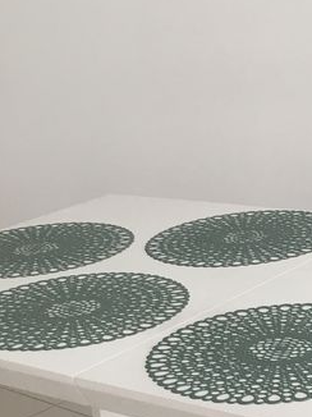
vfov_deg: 21.2
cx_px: 294
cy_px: 427
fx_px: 1071
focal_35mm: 89
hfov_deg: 16.3
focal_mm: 4.15
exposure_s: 1/33
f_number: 2.2
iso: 32
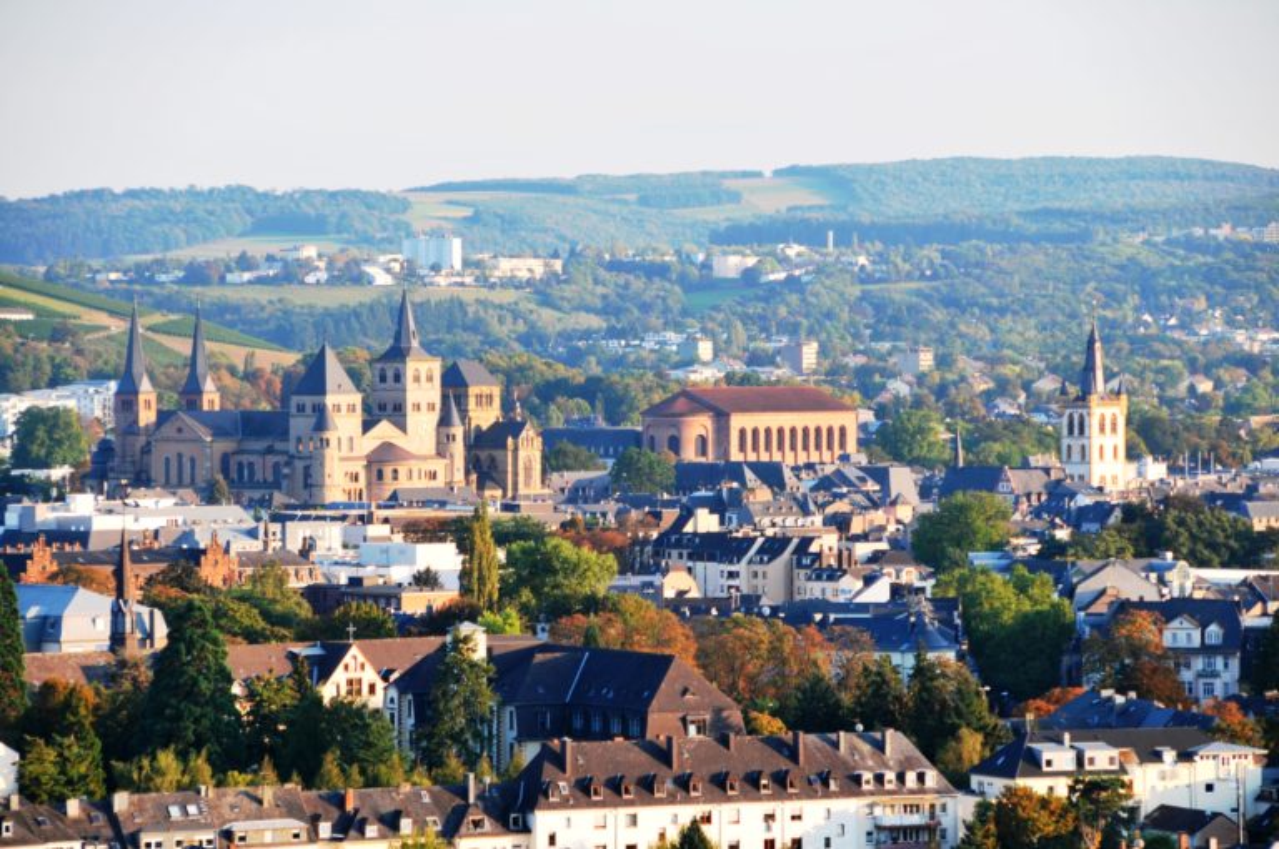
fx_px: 5961
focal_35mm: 168
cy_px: 424
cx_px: 640
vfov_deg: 8.1
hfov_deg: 12.2
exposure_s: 1/160
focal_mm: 112
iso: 200
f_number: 6.3
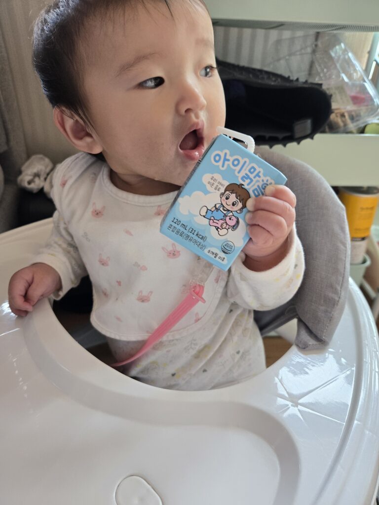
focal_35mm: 23
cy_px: 252
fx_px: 336
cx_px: 190
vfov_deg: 73.9
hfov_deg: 58.9
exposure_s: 1/120
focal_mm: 5.4
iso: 200
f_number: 1.8
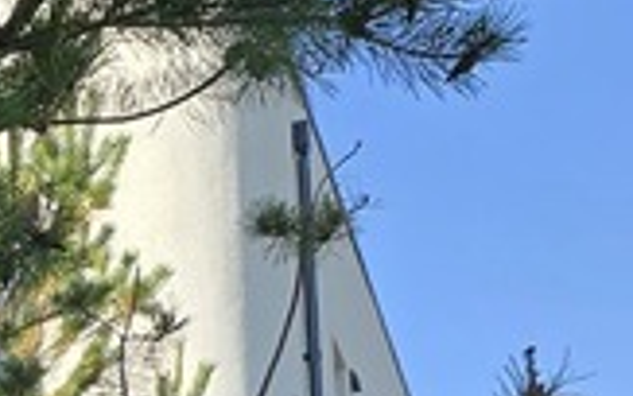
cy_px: 854
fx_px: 2640
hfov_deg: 12.0
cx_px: -672
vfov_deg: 8.1
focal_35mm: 153
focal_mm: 6.3
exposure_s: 1/548
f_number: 1.7
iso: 12
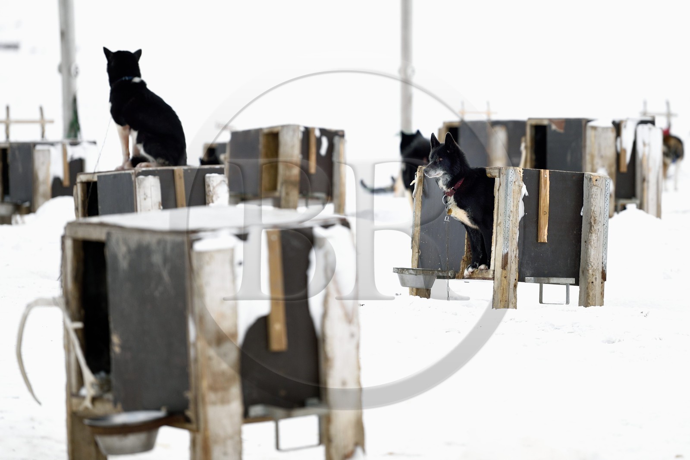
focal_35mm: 200
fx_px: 3832
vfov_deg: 6.9
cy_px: 230
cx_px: 345
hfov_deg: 10.3
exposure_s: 1/320
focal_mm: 200
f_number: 3.5
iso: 400
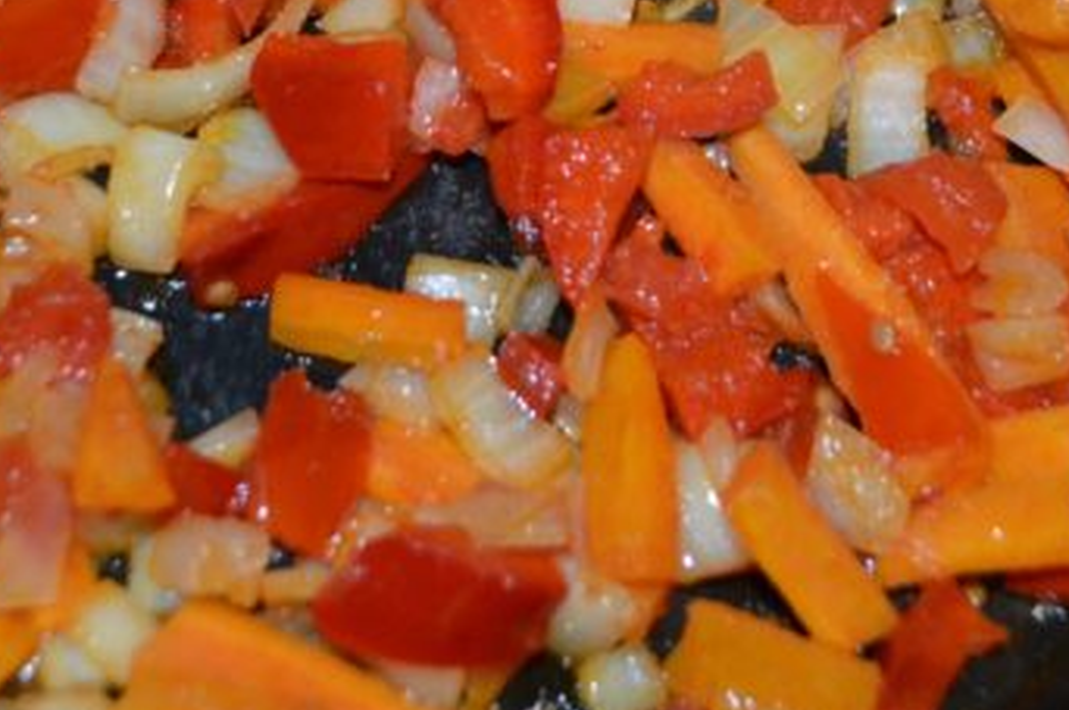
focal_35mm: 86
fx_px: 2550
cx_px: 500
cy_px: 8
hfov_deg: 23.7
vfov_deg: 15.6
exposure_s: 1/60
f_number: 4.5
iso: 1600
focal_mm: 28
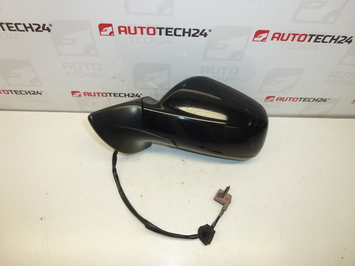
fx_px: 246
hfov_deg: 71.6
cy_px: 133
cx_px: 178
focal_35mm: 24
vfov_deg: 56.8
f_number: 3.3
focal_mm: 4.3
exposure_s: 1/400
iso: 400
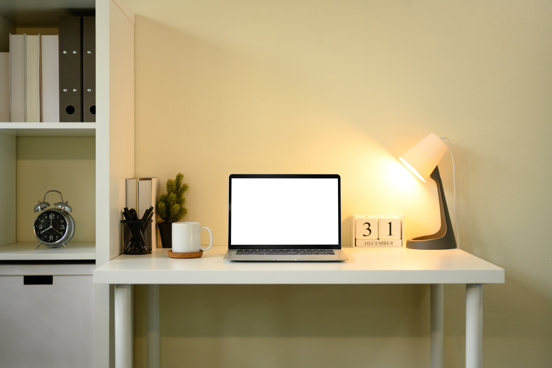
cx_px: 276
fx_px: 767
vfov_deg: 27.0
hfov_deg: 39.6
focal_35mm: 50
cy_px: 184
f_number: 2
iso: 250
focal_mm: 50
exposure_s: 1/400
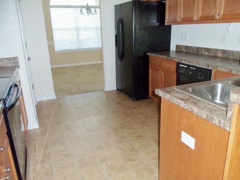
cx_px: 120
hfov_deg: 61.7
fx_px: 201
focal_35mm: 29
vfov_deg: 48.2
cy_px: 90
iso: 160
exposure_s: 1/30
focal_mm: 5.2
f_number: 3.4
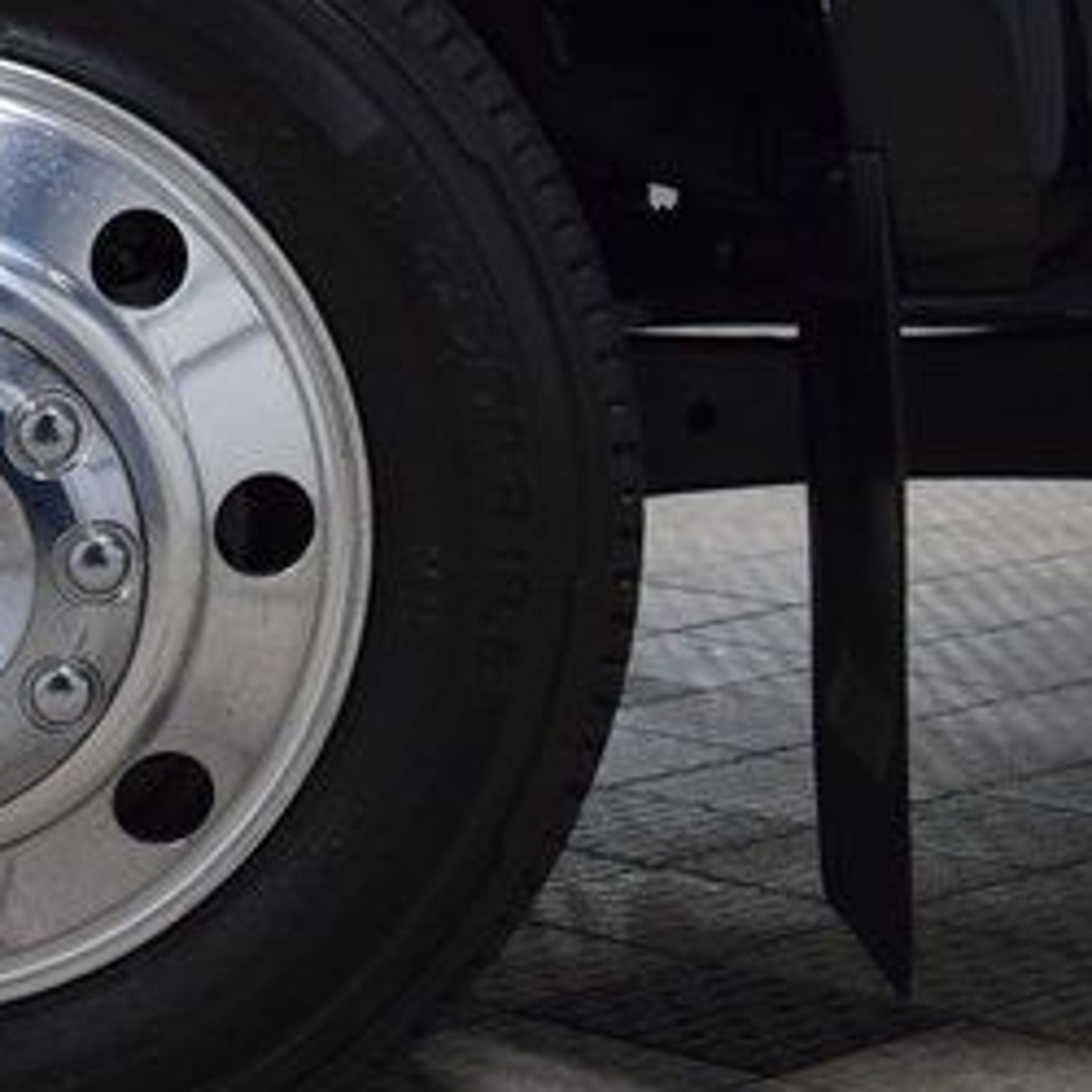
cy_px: 535
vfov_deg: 14.1
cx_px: -87
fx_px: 4426
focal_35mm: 124
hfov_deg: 13.8
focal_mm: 38
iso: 1600
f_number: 6.3
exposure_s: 1/60
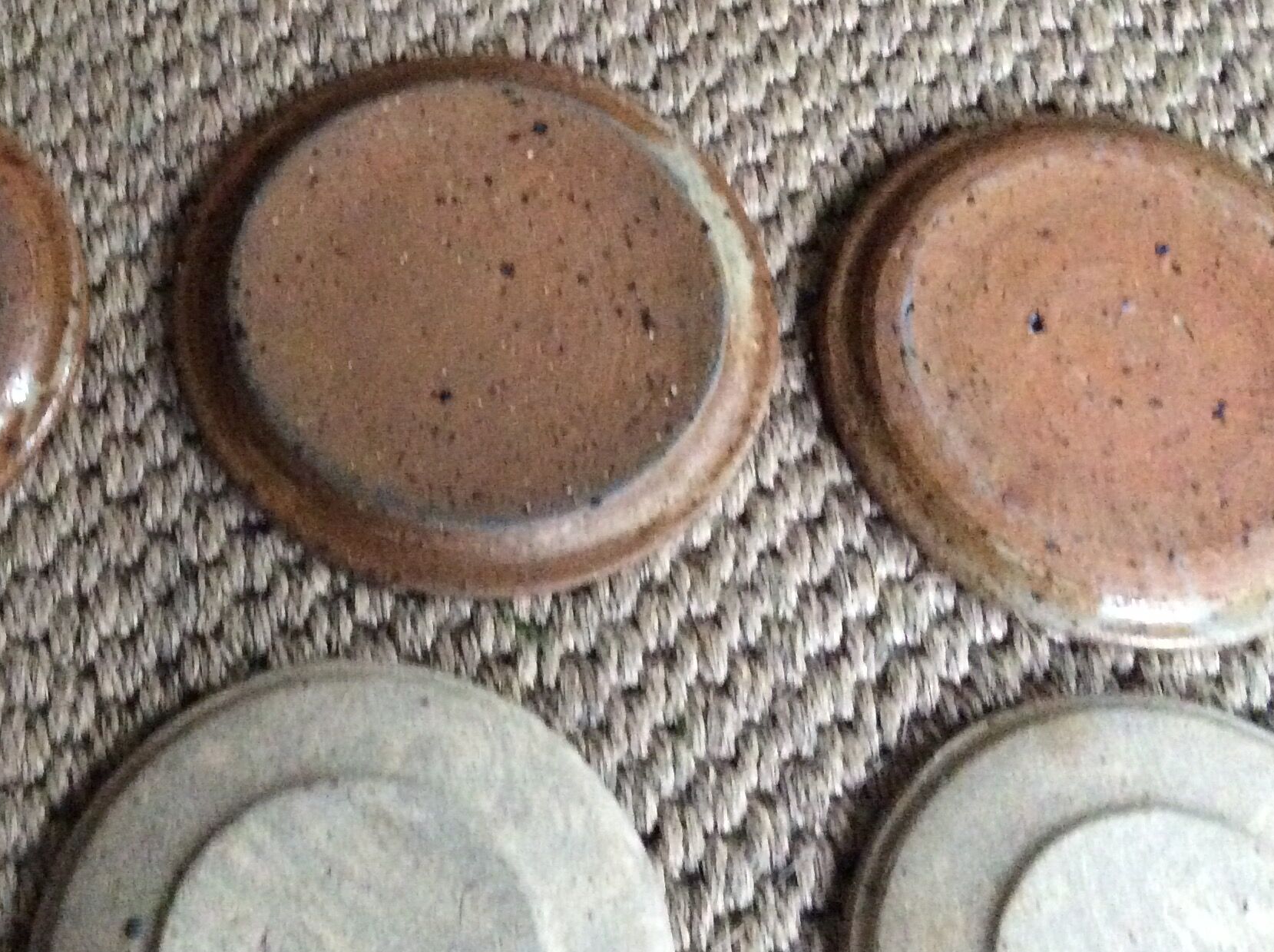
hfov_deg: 37.8
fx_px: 1837
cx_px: 418
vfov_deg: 29.0
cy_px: 399
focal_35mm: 50
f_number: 2.4
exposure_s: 1/17
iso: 640
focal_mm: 3.3
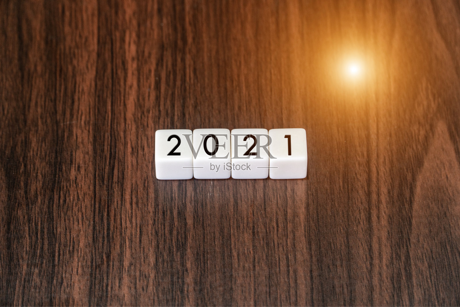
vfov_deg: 12.0
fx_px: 1457
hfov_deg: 17.9
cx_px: 230
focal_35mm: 114
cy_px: 154
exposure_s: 1/20
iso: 200
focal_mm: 76
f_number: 4
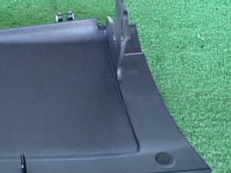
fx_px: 341
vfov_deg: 28.6
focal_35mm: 51
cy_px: 88
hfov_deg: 34.9
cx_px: 16
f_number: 2
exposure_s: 1/30
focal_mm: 4.5
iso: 250
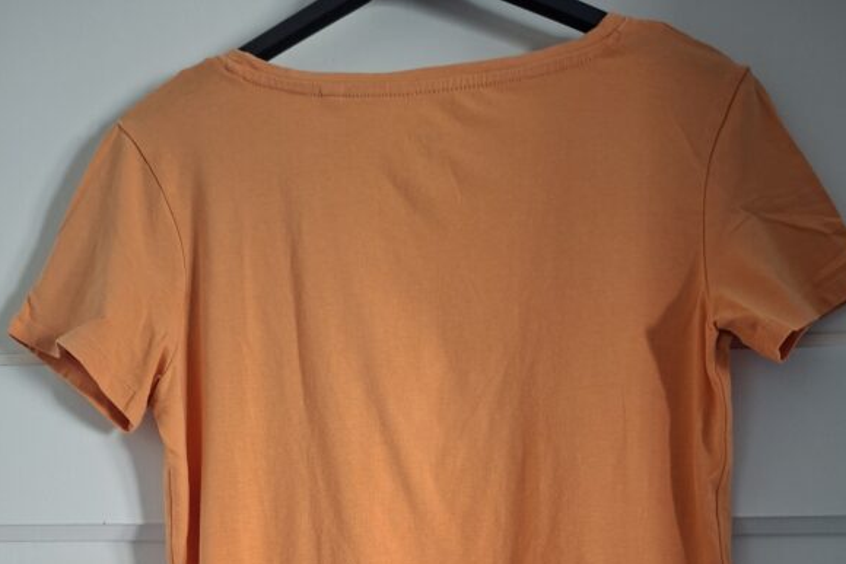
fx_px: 776
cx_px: 433
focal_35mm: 33
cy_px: 536
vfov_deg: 36.7
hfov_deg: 57.2
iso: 250
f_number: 1.8
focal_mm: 5.54
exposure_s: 1/33
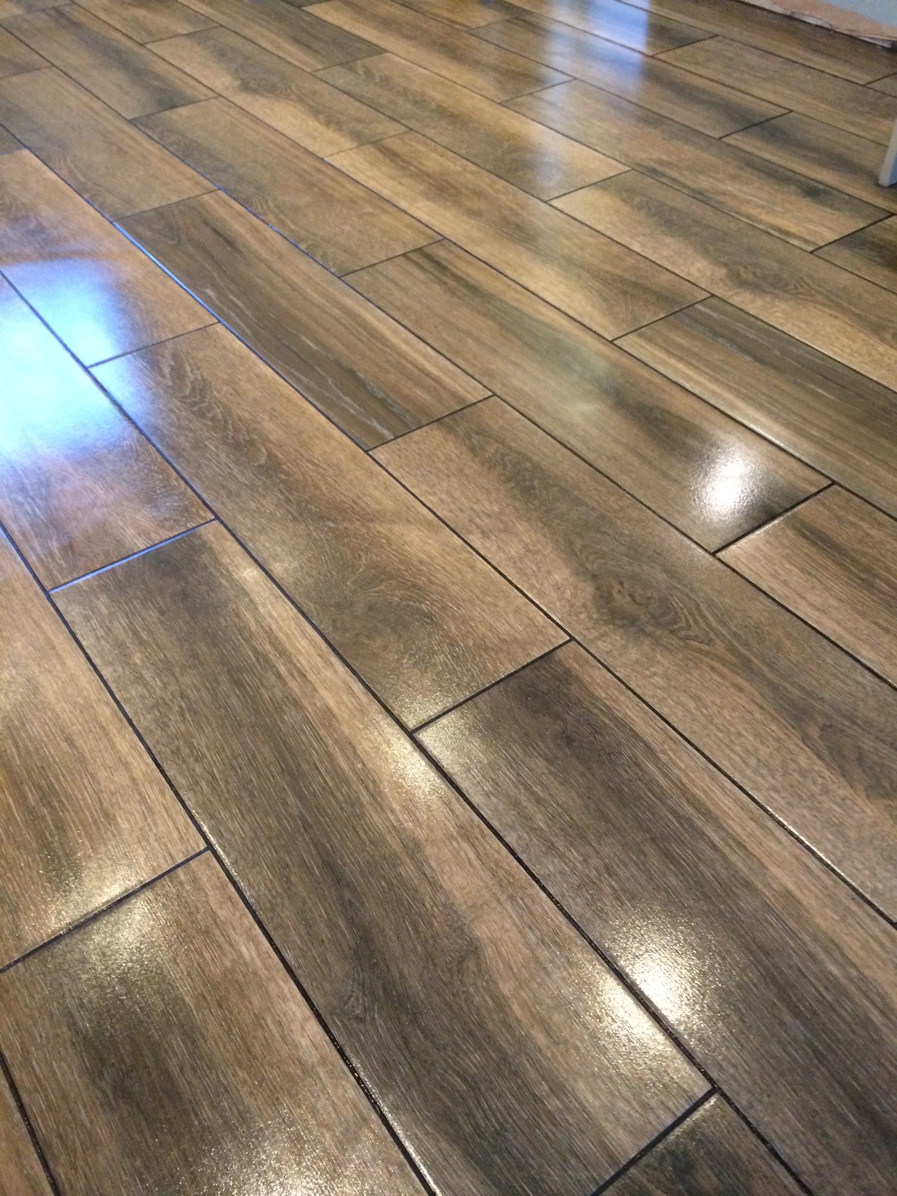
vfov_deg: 60.0
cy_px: 598
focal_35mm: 30
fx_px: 1037
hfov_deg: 46.8
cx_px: 448
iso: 250
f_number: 2.2
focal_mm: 4.12
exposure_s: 1/30
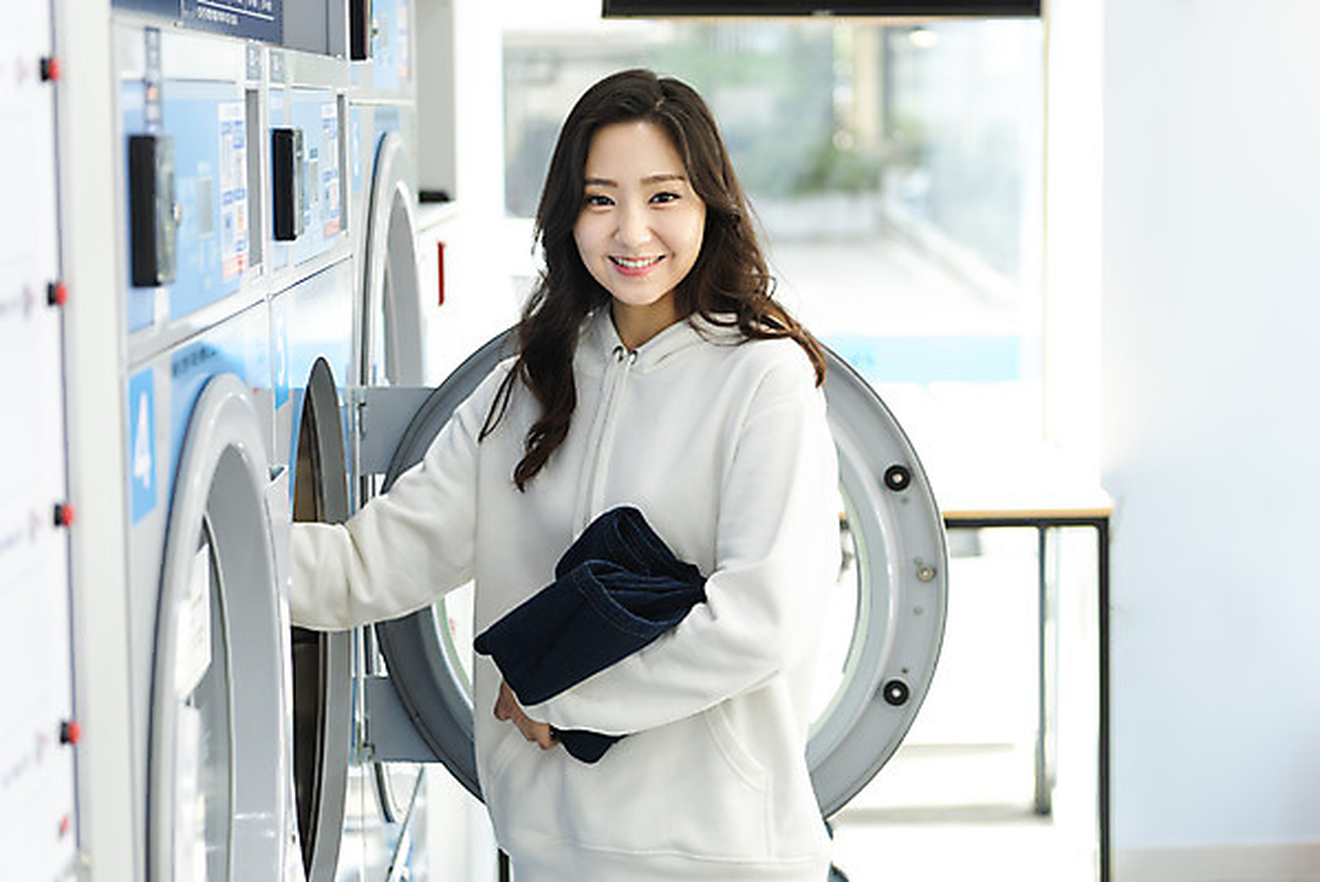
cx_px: 660
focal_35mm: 62
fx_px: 2274
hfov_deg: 32.4
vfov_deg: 21.9
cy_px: 441
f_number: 2.8
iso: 500
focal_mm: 62
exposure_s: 1/200
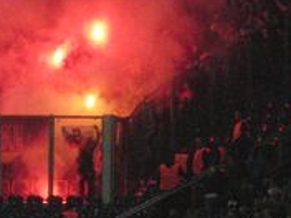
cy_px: 67
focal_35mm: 600
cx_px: 36
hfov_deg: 3.3
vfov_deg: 2.5
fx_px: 5044
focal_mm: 32.1
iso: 800
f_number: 4.5
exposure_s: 1/400
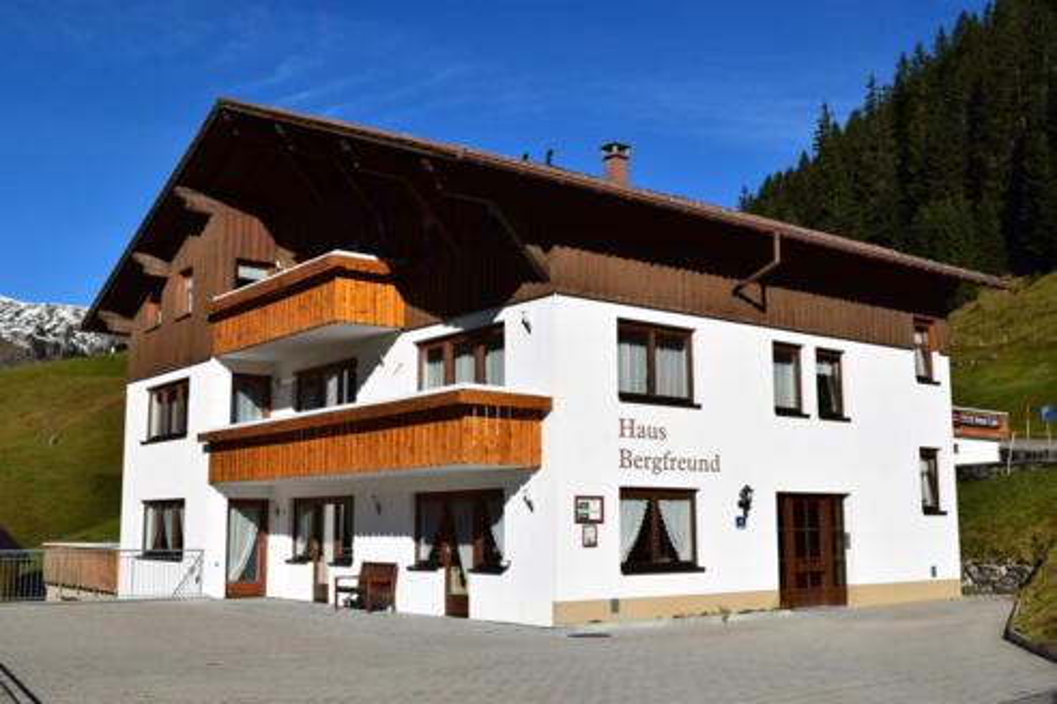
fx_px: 1145
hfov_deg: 49.6
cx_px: 528
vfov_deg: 34.2
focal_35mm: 39
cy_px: 352
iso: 200
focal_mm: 26
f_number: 11
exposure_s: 1/640
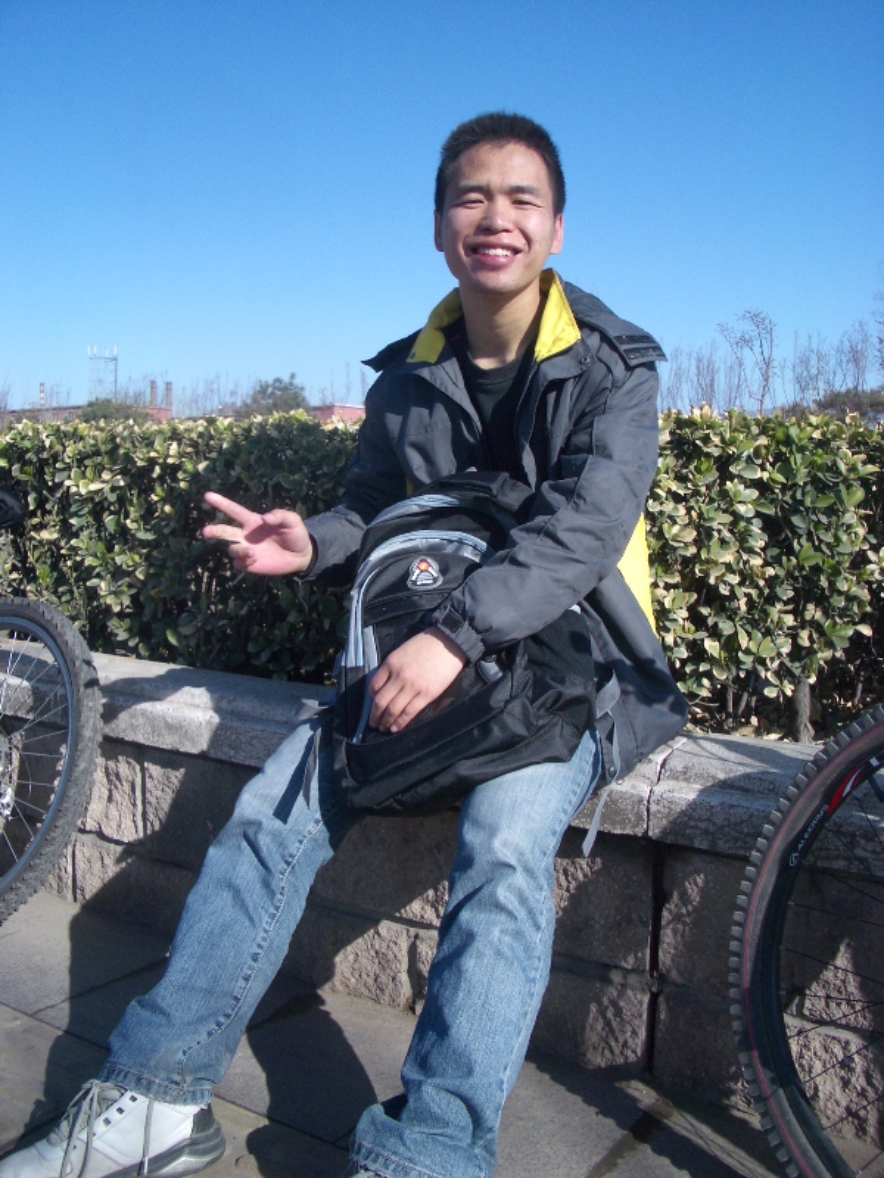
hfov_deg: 40.7
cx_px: 442
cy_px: 589
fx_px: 1192
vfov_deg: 52.6
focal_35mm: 35
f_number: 4.3
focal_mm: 5.8
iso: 50
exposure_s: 1/400
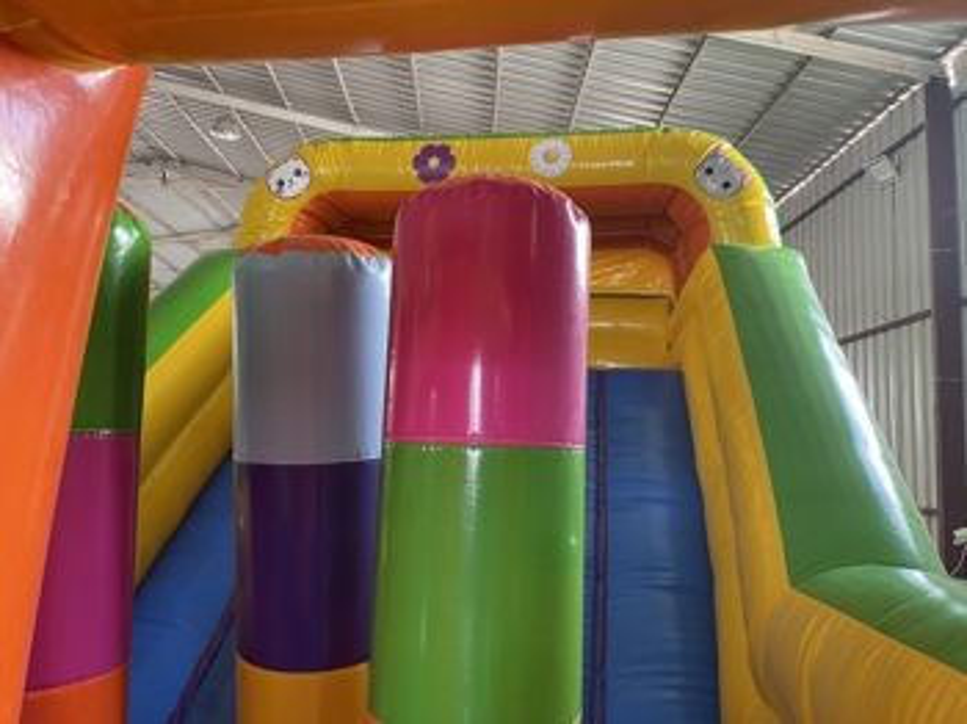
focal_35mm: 26
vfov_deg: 53.0
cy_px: 362
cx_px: 484
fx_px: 726
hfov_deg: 67.3
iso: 160
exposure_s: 1/60
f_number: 1.6
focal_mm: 4.2
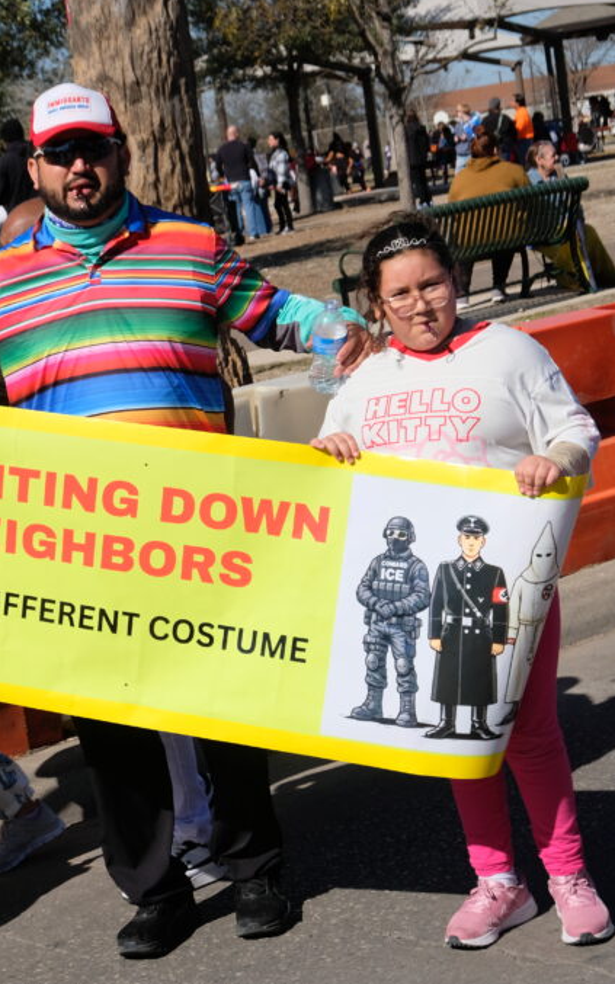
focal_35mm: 91
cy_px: 491
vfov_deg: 22.8
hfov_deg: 14.3
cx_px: 115
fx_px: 2441
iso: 400
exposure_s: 1/1100
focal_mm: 39
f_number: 8
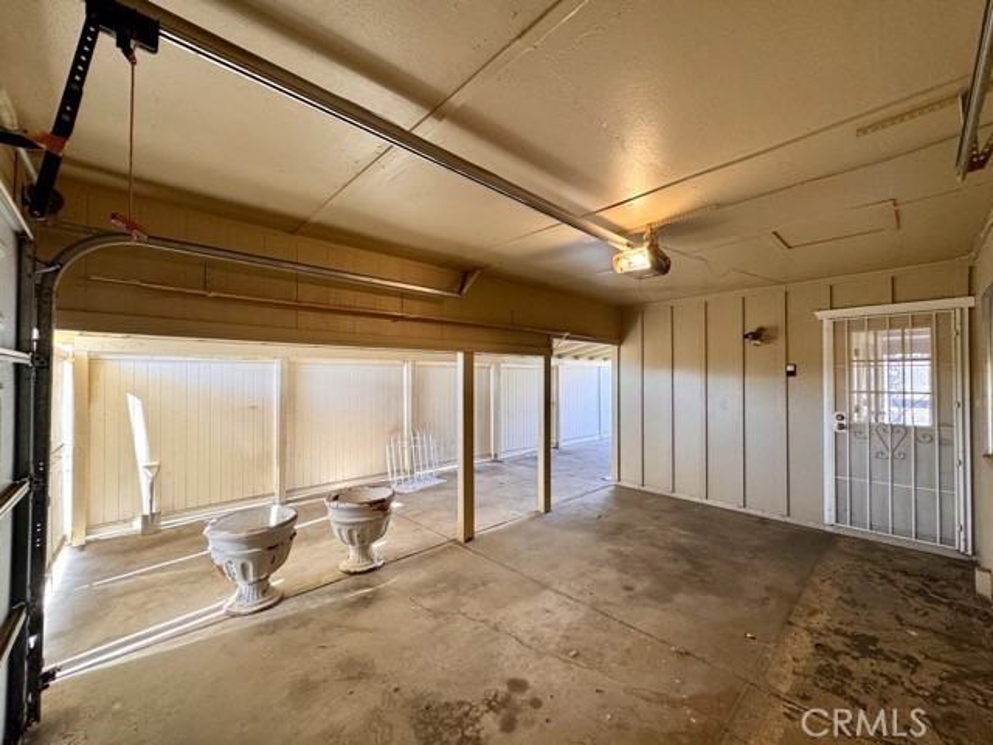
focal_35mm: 14
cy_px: 372
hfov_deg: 102.1
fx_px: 402
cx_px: 496
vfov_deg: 85.7
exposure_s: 1/120
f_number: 2.2
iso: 160
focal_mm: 2.22
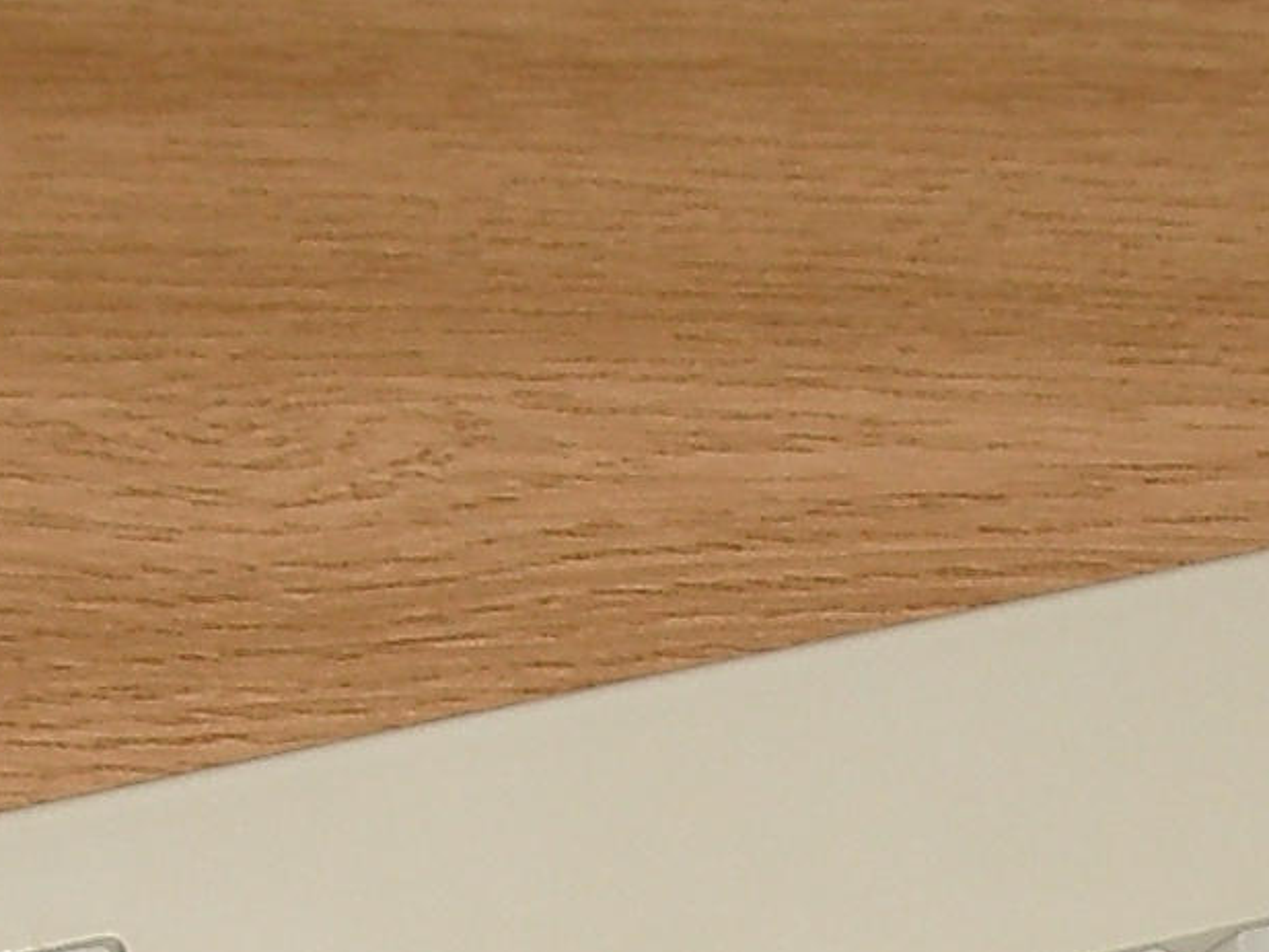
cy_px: 1559
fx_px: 6233
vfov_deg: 8.5
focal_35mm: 170
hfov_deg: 11.6
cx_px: 745
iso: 80
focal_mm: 6.8
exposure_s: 1/60
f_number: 4.6
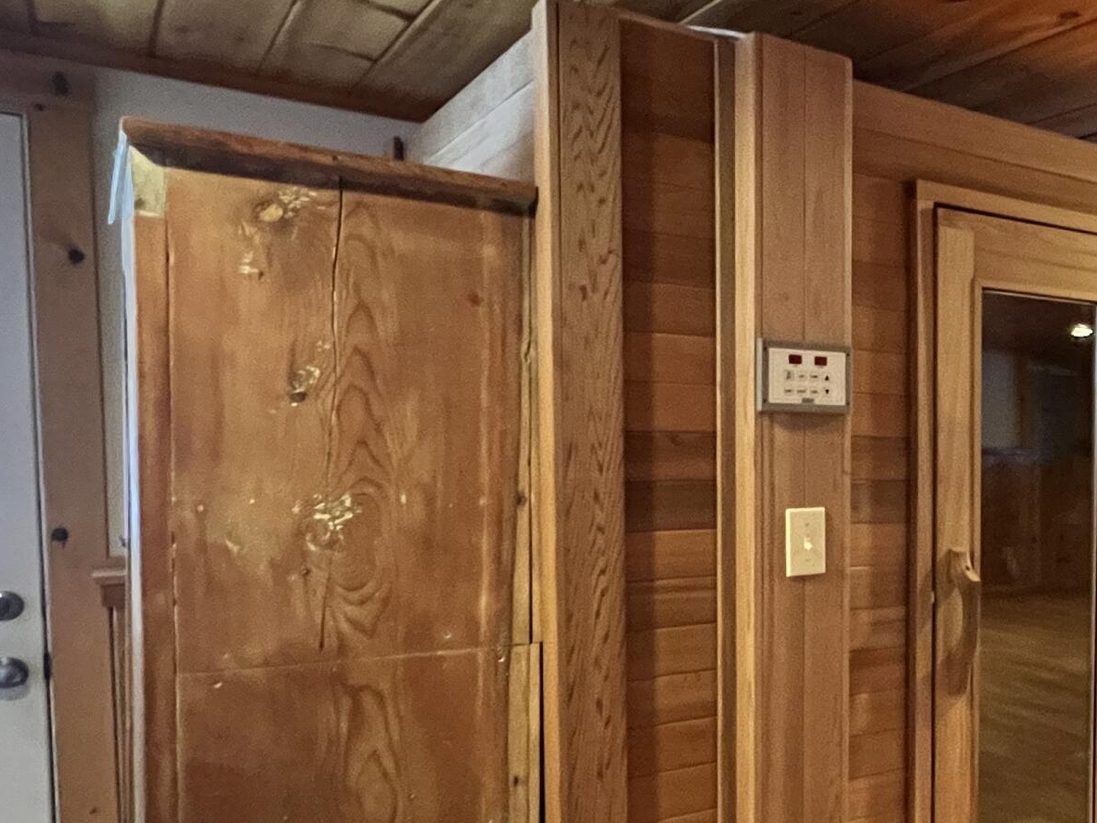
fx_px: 1046
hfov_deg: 44.3
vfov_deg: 42.6
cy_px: 511
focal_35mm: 33
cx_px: 1167
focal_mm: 1.57
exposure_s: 1/40
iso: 1000
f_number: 1.8
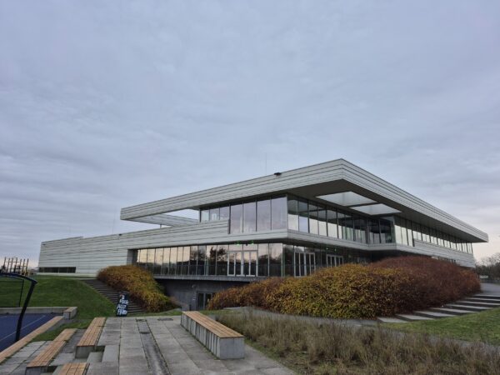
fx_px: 332
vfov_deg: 58.9
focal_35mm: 23
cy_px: 188
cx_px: 250
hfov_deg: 73.9
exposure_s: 1/180
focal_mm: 5.4
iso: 64
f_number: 1.8
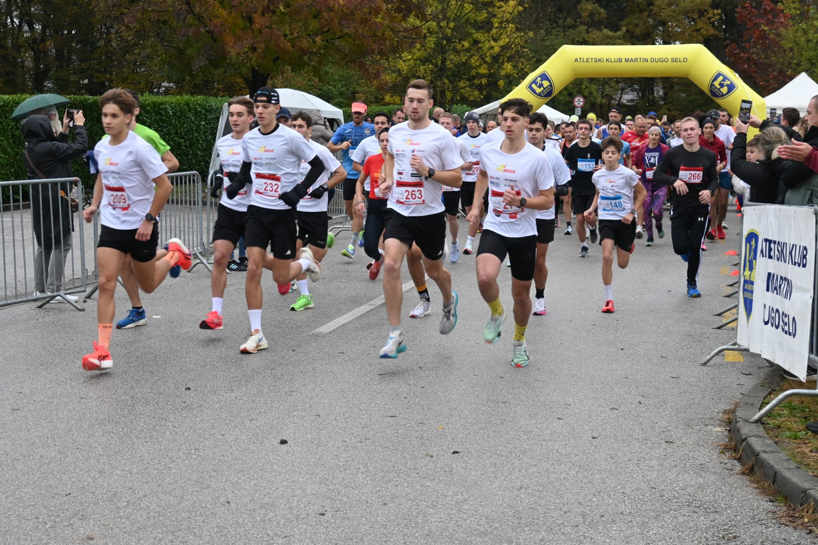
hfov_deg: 35.1
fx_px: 1295
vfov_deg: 23.8
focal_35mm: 57
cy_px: 272
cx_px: 409
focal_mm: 38
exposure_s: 1/250
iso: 400
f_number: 5.6
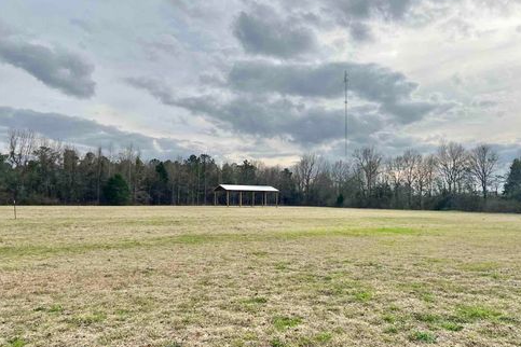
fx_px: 405
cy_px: 185
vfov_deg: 46.4
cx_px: 268
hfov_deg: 65.5
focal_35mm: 28
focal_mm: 5.7
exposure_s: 1/4115
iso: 50
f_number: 1.5
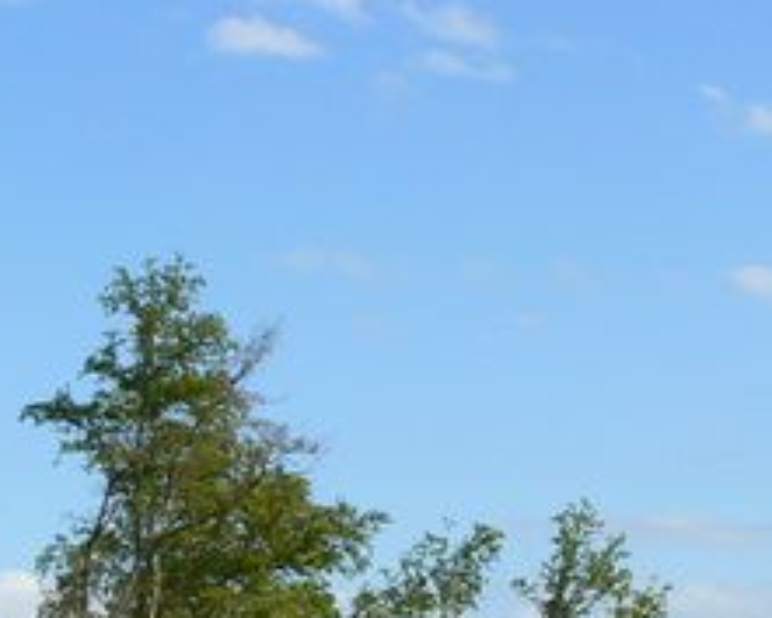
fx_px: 2903
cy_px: 852
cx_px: 520
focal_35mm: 127
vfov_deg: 11.8
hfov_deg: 15.1
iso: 80
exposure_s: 1/320
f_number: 8
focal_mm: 6
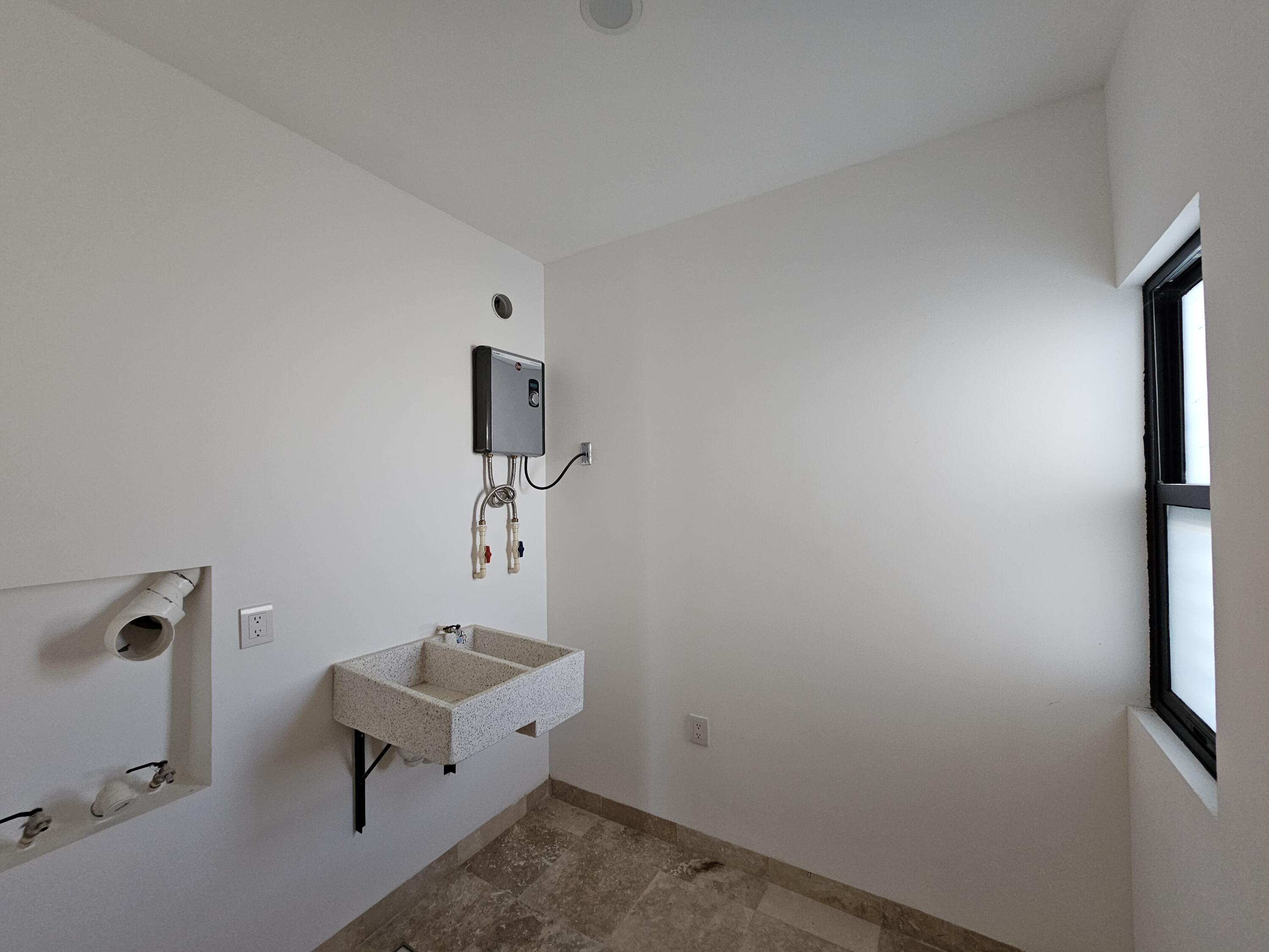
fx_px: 477
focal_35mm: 13
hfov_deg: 106.2
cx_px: 634
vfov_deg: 89.9
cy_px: 476
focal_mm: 2.2
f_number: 2.2
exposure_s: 1/60
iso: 250
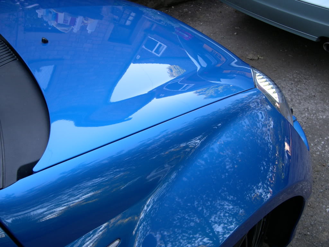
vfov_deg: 37.7
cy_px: 124
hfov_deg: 49.0
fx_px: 361
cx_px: 164
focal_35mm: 38
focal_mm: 8
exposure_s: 1/47.6
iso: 100
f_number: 2.8
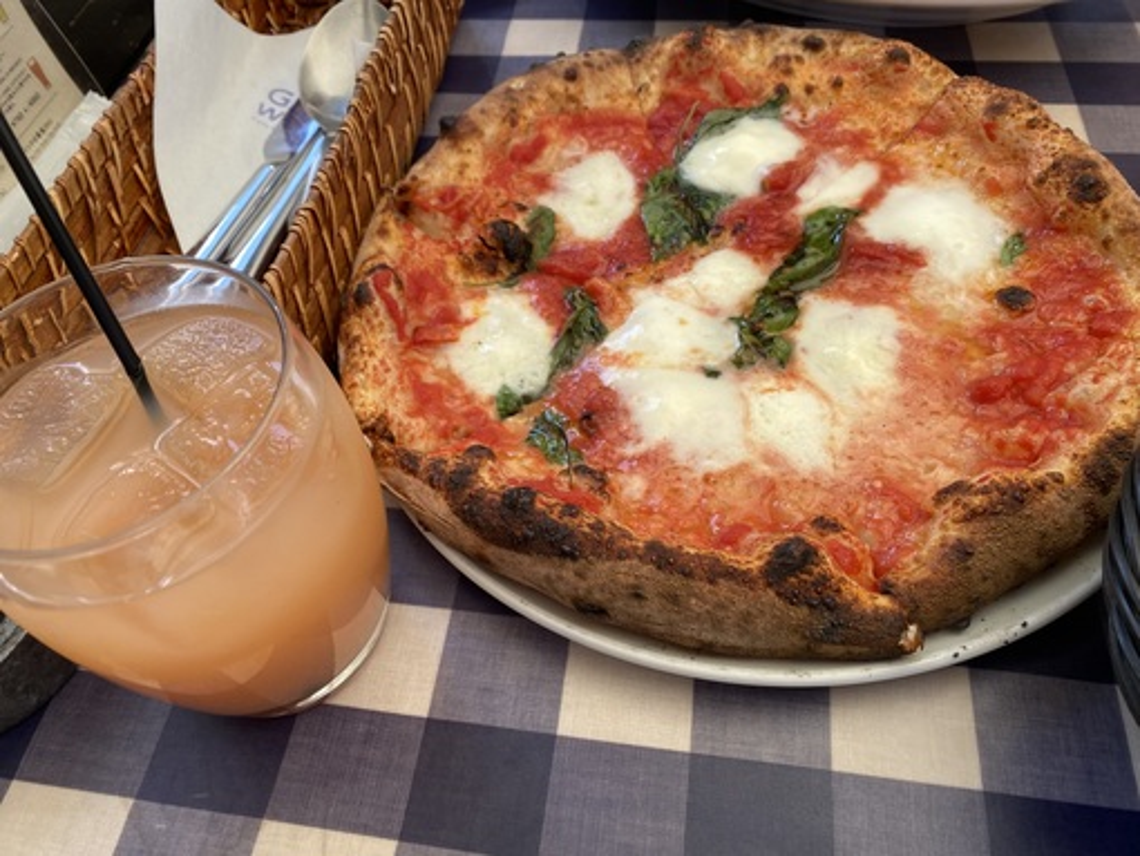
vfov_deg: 53.1
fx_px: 857
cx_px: 570
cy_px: 428
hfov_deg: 67.3
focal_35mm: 26
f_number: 1.8
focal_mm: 4.25
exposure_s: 1/165
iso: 32
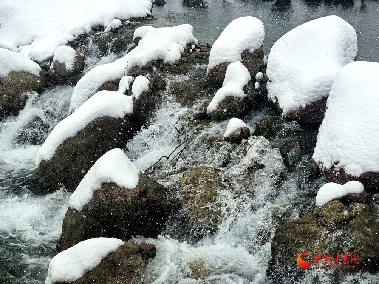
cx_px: 189
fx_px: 525
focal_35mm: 48
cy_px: 144
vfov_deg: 30.3
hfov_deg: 39.7
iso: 200
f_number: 2
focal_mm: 6.98
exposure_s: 1/5814
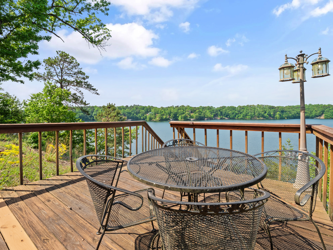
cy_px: 125
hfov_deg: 94.5
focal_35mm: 16
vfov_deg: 78.1
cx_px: 166
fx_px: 154
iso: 200
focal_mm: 8
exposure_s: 1/200
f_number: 5.6
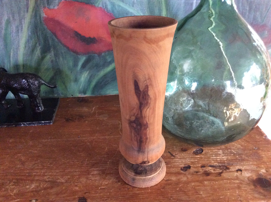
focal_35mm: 32
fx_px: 250
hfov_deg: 56.9
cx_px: 136
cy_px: 101
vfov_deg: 44.1
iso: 400
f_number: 2.4
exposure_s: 1/17
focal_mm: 3.3
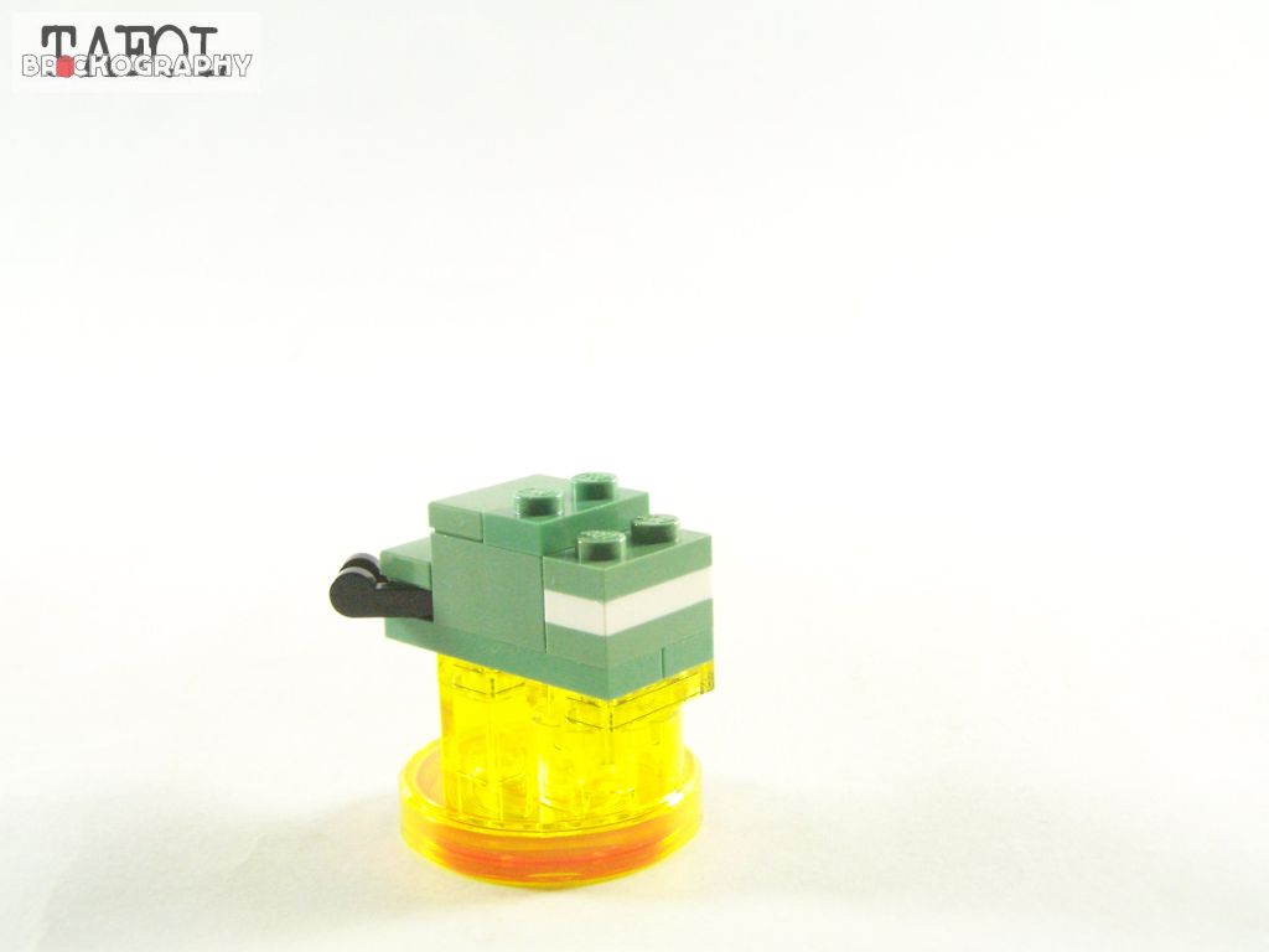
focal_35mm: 51
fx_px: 1870
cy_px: 476
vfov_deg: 28.6
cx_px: 634
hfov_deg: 37.5
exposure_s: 1/60
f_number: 3.2
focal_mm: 8.5
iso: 400
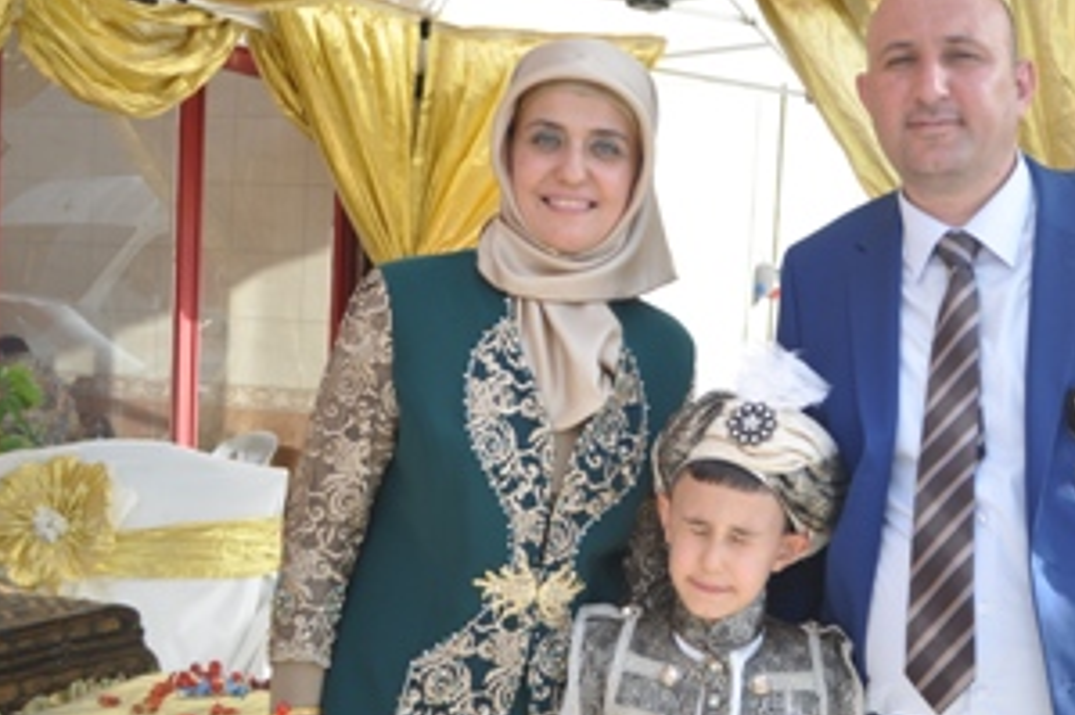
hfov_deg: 36.2
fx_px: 1612
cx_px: 773
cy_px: 388
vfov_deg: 25.0
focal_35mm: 54
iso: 200
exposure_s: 1/250
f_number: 8
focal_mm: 24
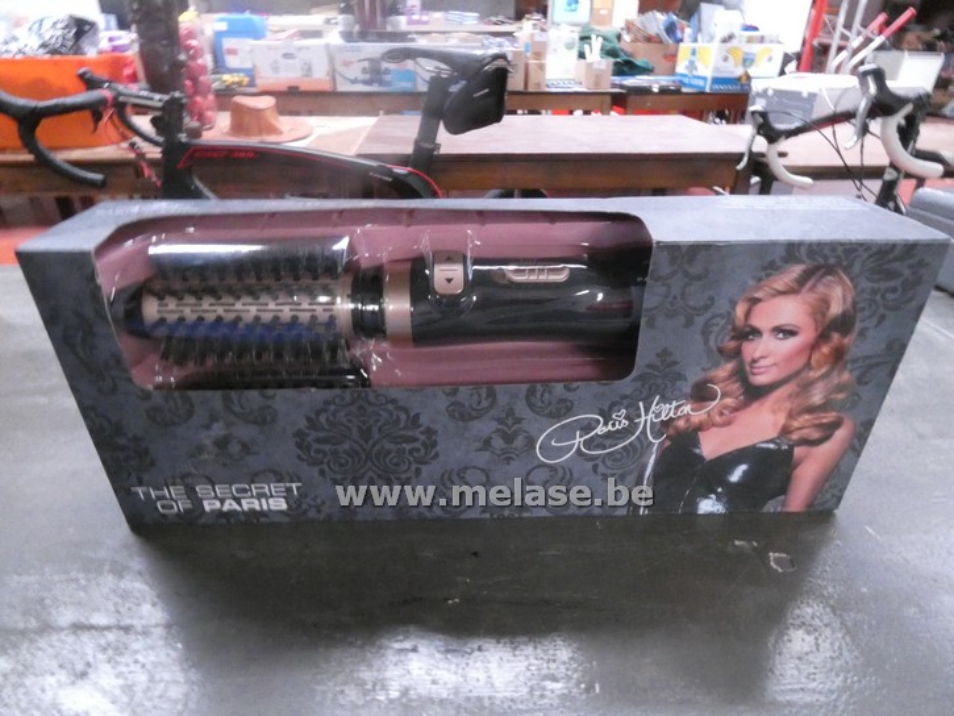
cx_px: 477
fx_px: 551
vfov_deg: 66.0
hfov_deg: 81.7
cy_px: 358
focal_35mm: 20
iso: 1600
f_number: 8
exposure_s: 1/20
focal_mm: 3.6
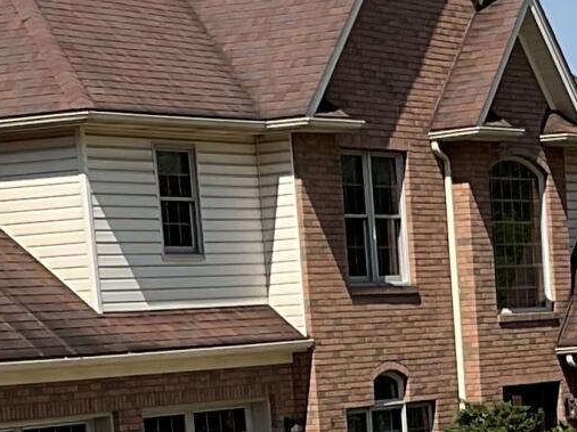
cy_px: 854
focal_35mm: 172
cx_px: 512
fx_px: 2866
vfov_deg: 8.2
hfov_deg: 11.4
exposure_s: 1/2667
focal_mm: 3
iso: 16
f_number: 1.8
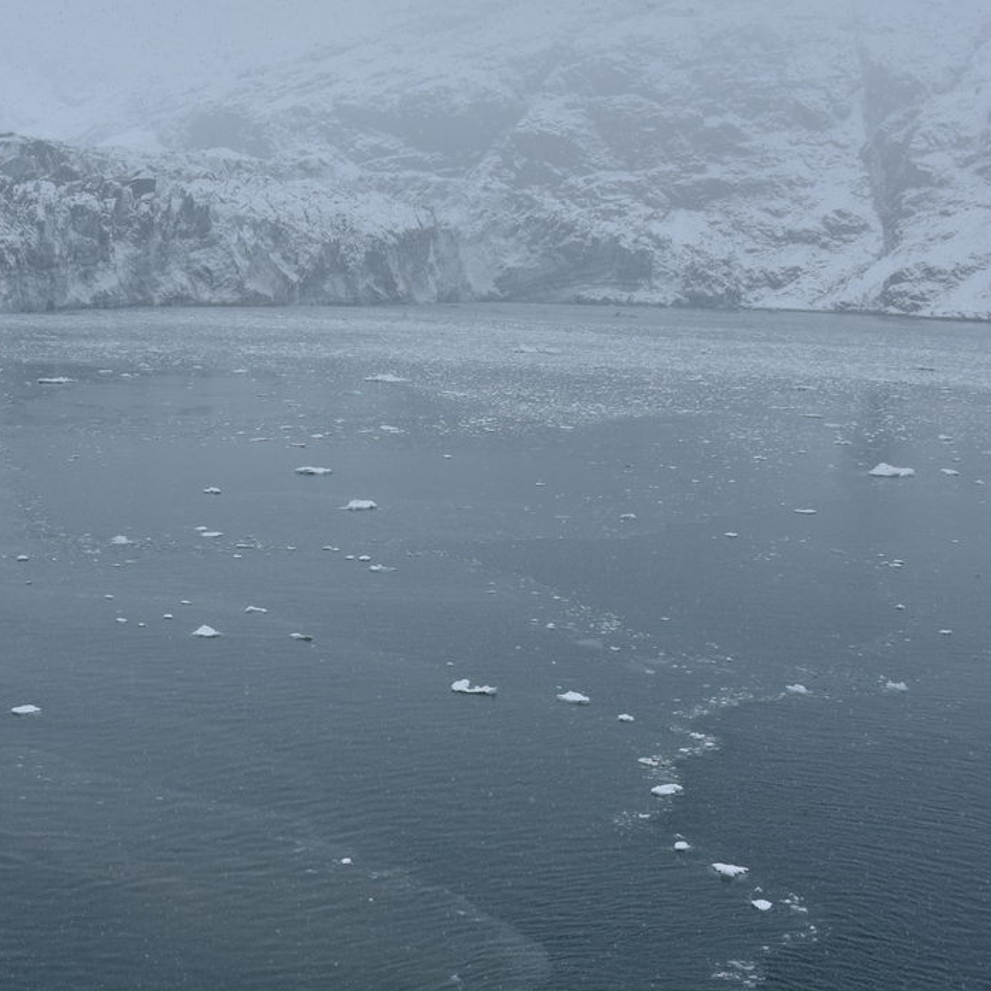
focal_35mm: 56
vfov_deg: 30.5
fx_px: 1814
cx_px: 457
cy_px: 532
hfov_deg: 30.5
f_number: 7.1
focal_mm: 36
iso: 100
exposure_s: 1/200
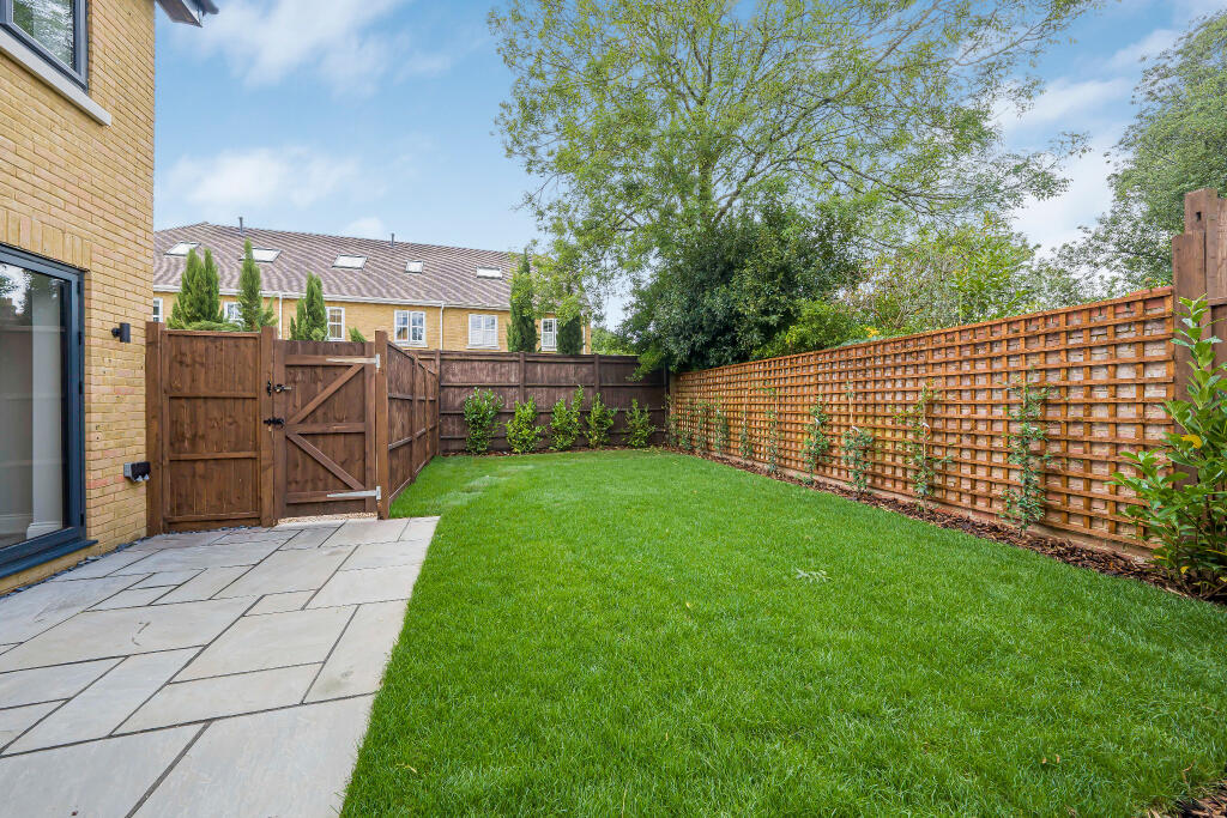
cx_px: 614
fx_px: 409
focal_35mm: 12
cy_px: 409
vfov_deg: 90.0
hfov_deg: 112.6
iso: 320
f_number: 9
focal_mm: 12
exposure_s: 1/100
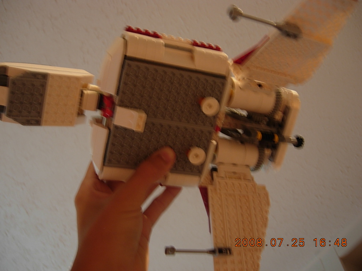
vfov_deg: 39.7
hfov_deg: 51.4
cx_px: 181
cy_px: 136
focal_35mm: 36
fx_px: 376
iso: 84
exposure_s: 1/4
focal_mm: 7.5
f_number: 2.7
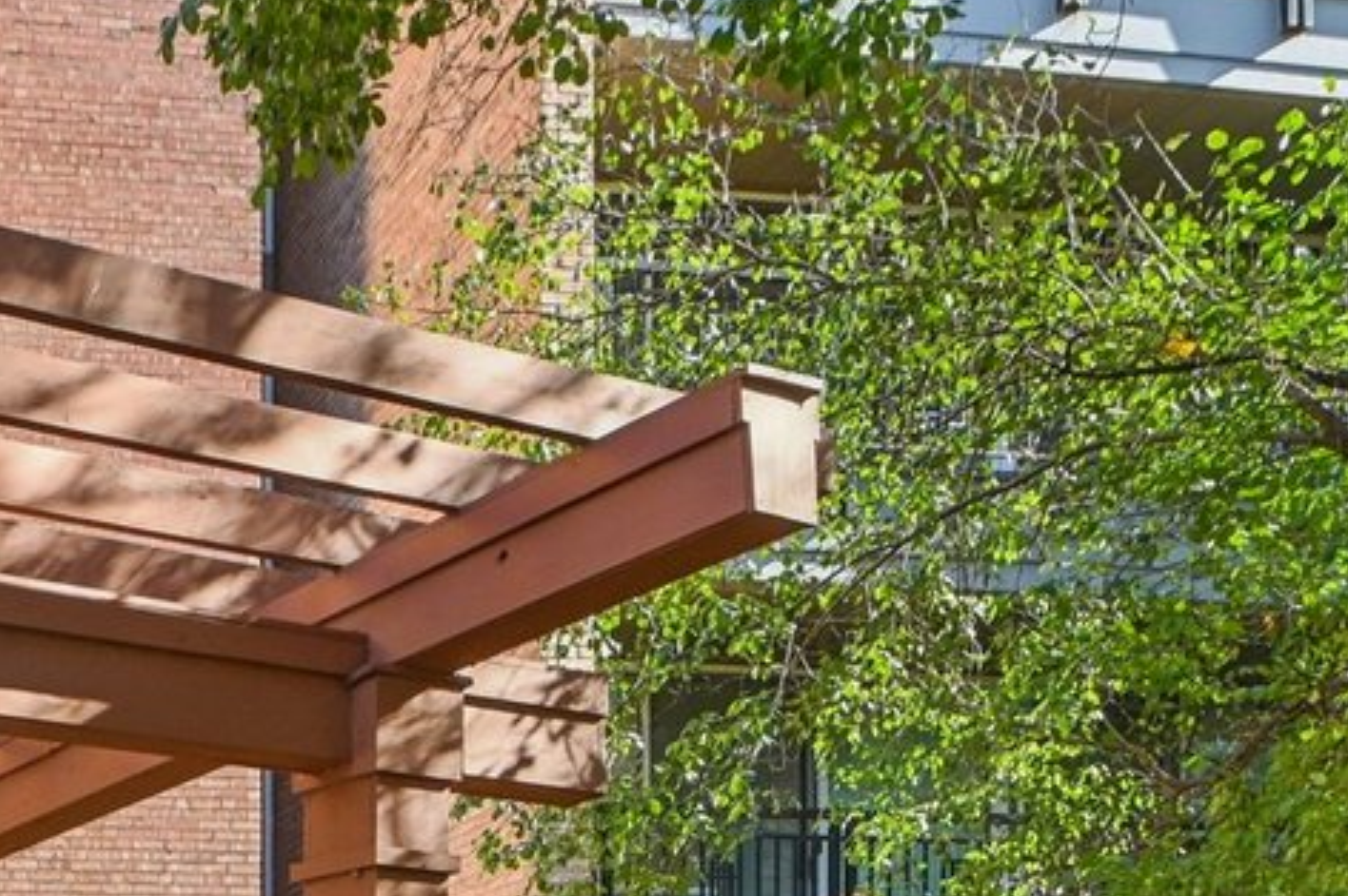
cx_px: -157
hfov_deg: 31.8
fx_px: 2058
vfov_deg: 20.7
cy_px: 1370
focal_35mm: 55
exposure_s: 1/30
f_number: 13
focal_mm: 16
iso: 400
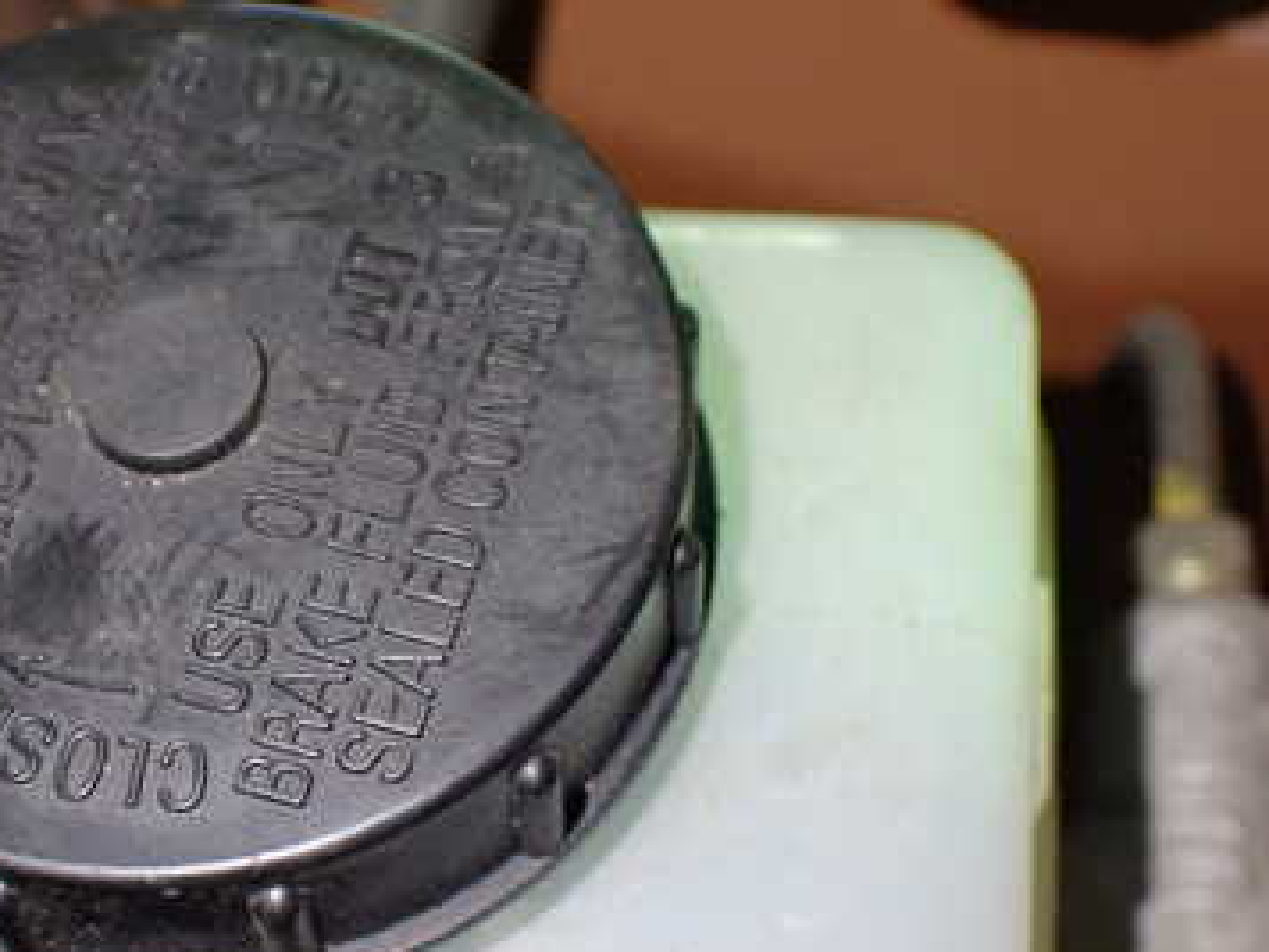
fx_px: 2346
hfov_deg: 29.7
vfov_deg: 22.9
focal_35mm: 64
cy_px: 603
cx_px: 285
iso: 800
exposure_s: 1/40
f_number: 2.7
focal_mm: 6.83
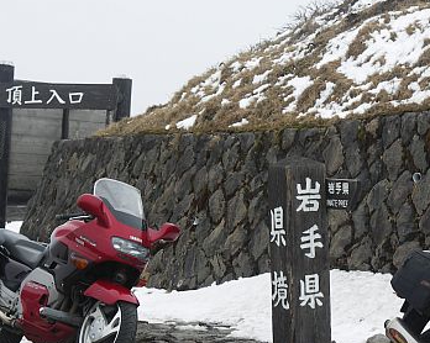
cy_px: 200
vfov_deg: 8.0
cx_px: 314
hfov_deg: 9.9
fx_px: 2468
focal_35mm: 194
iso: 50
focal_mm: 27.8
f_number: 5
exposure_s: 1/400
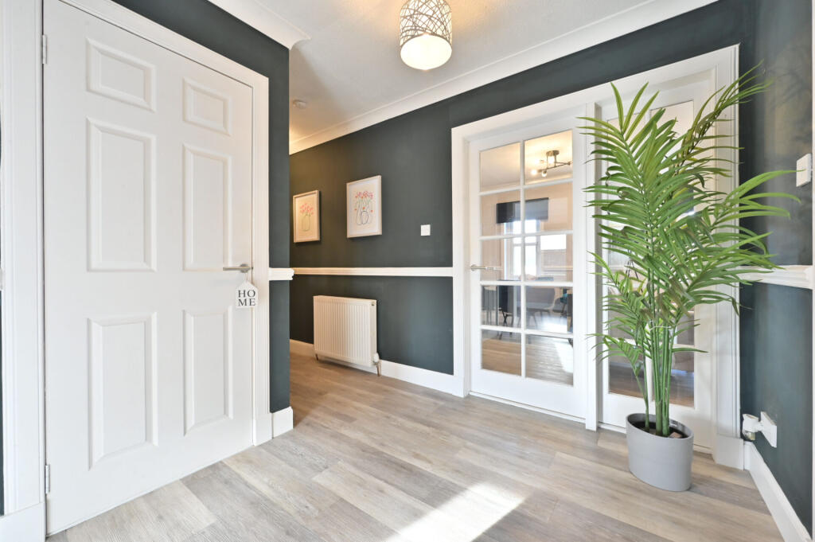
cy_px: 271
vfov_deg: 81.1
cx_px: 408
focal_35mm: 14
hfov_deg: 104.3
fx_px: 317
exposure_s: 1/20
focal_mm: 14
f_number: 13
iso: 2500
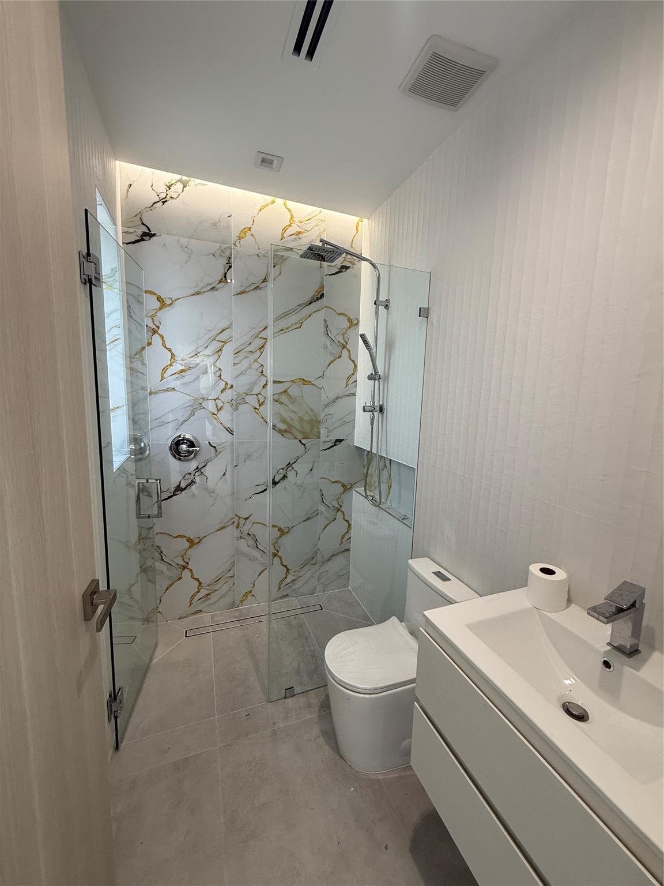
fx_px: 358
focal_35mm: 14
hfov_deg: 85.7
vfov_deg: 102.1
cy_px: 443
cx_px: 332
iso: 125
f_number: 2.2
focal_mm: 2.22
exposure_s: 1/99
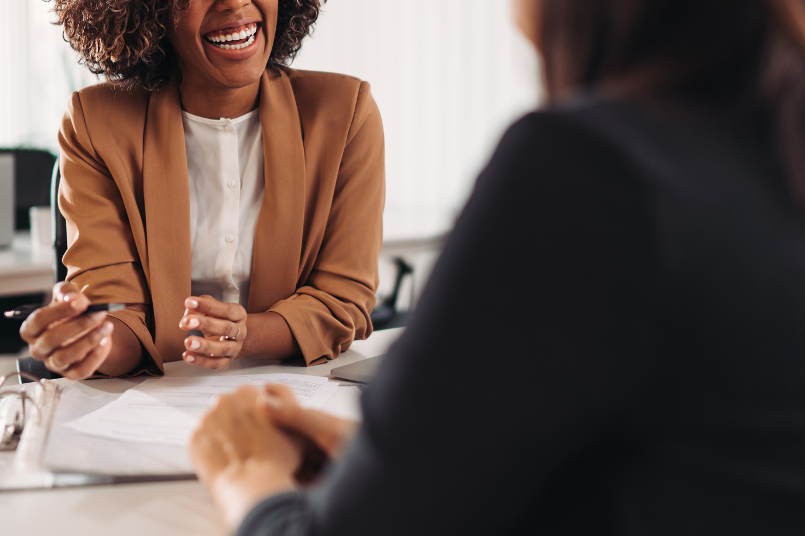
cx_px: 366
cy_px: 196
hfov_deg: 36.9
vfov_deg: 25.0
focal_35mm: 54
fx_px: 1207
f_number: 1.4
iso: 100
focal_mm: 35
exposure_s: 1/500
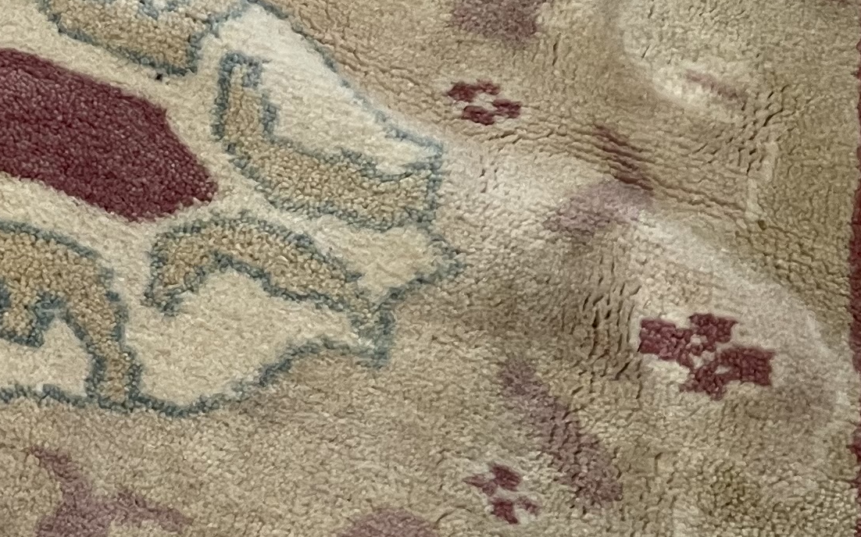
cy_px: -159
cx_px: -545
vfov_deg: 13.0
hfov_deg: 18.2
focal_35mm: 97
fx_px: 2275
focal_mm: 5.1
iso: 100
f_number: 1.6
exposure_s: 1/61
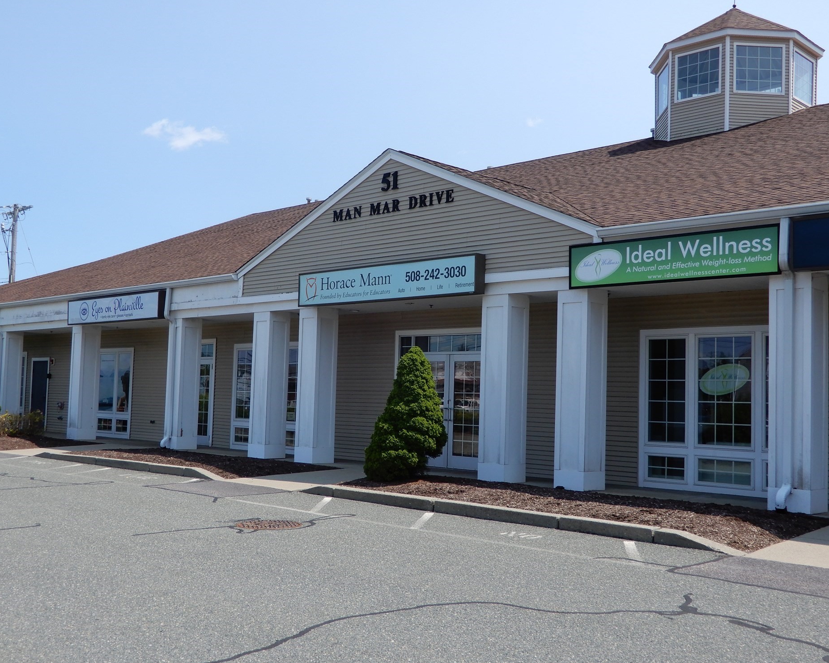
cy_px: 335
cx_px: 405
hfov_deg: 44.8
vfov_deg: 36.5
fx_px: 1006
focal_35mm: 41
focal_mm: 6.8
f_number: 4
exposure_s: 1/800
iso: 80
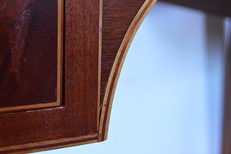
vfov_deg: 18.1
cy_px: 43
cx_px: 82
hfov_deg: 26.9
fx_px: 481
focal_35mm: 75
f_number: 4.5
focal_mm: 32
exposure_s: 1/40
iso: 3200
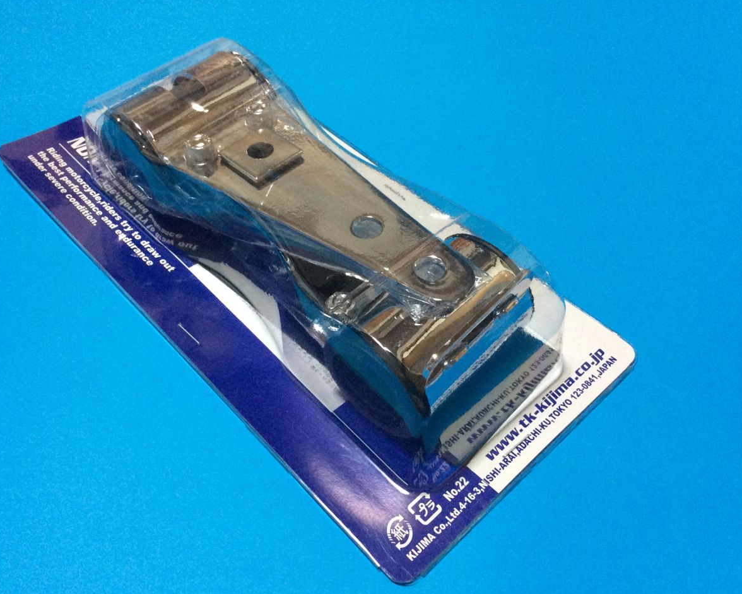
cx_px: 344
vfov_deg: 42.2
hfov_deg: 51.5
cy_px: 295
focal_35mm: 35
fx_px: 769
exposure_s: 1/25
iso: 250
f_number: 2.4
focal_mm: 3.3
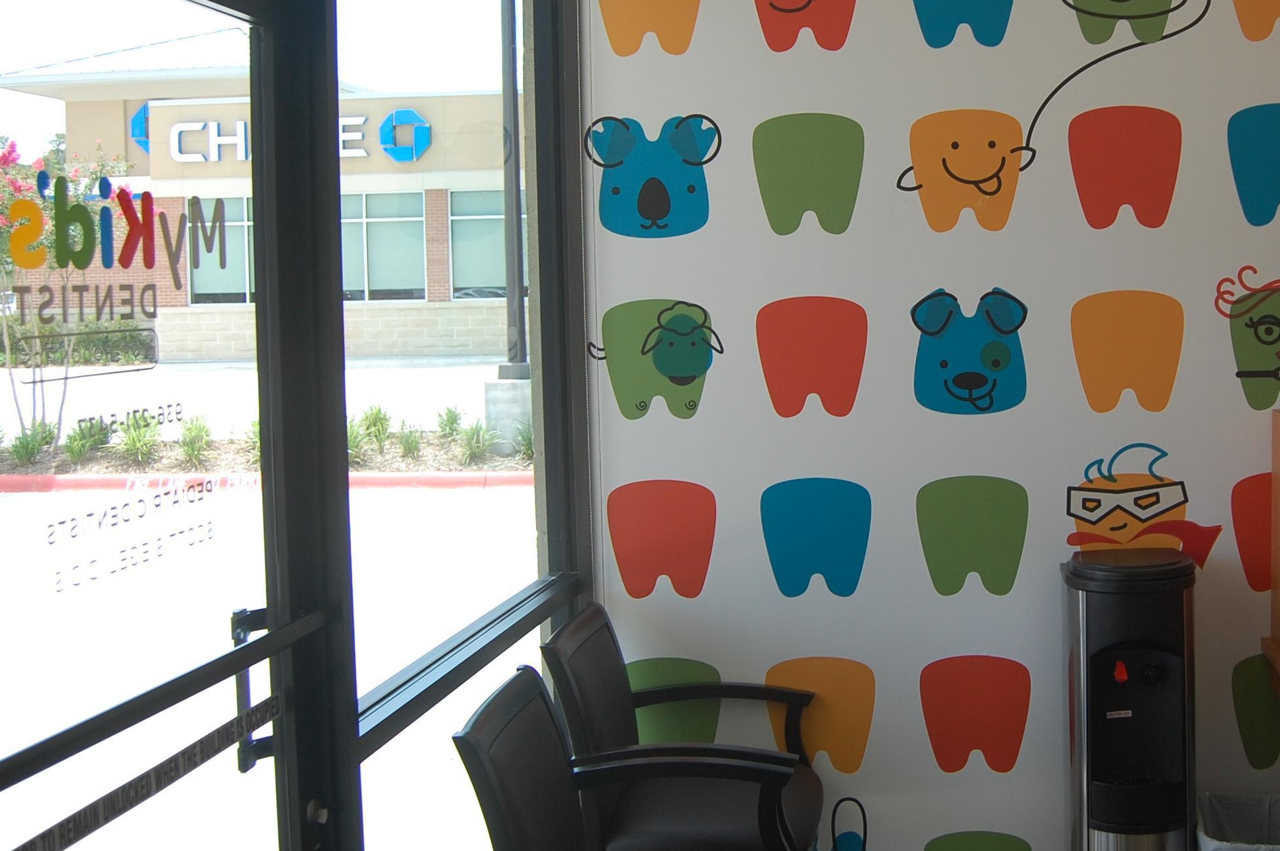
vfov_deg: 31.8
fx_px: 1492
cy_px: 360
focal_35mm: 42
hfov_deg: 45.5
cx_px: 887
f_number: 5.6
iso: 250
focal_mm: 18
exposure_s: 1/125
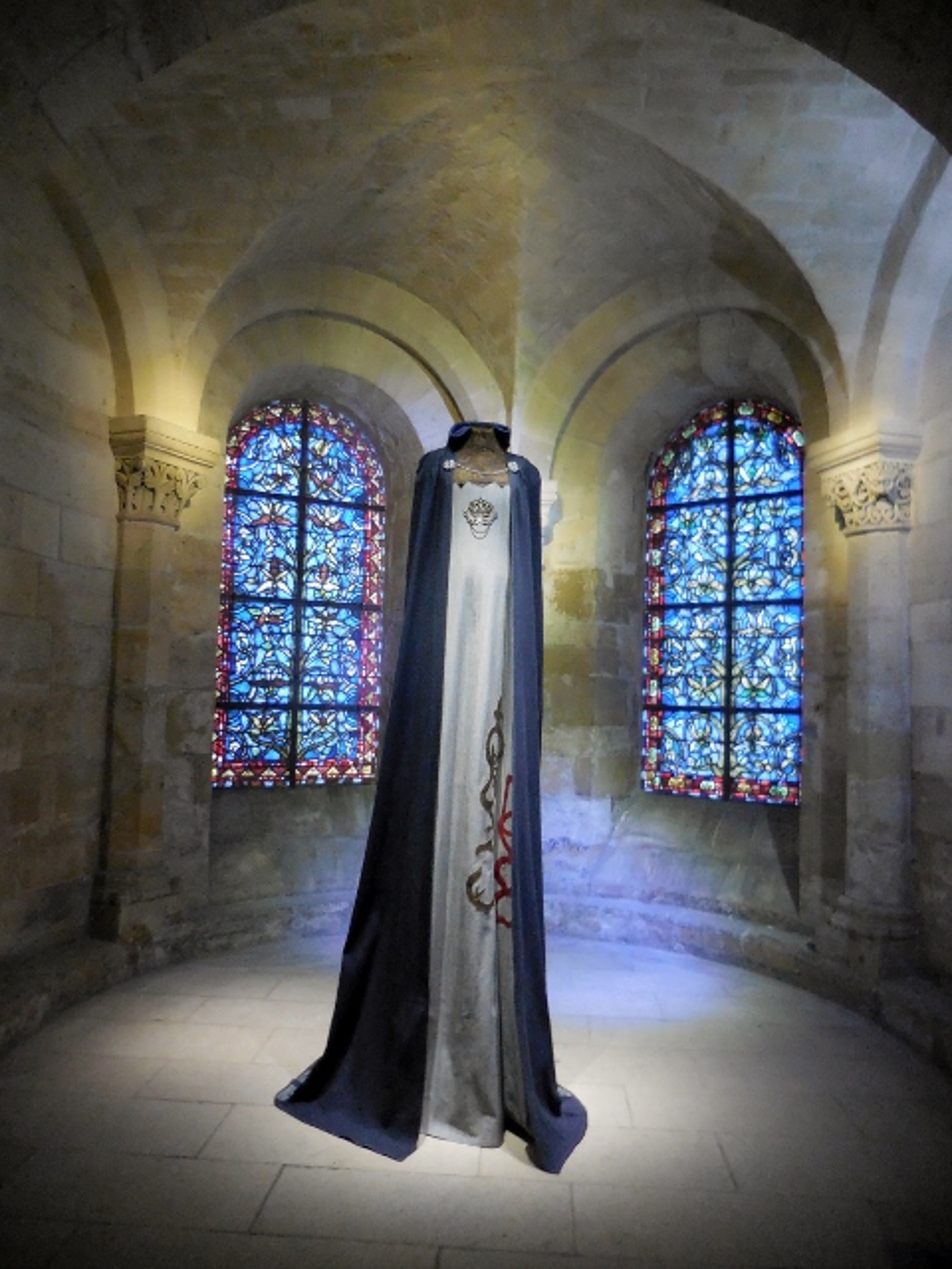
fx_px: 917
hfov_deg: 54.9
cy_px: 634
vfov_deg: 69.4
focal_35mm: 25
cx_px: 476
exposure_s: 1/10
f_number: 3.3
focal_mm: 4.5
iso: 800
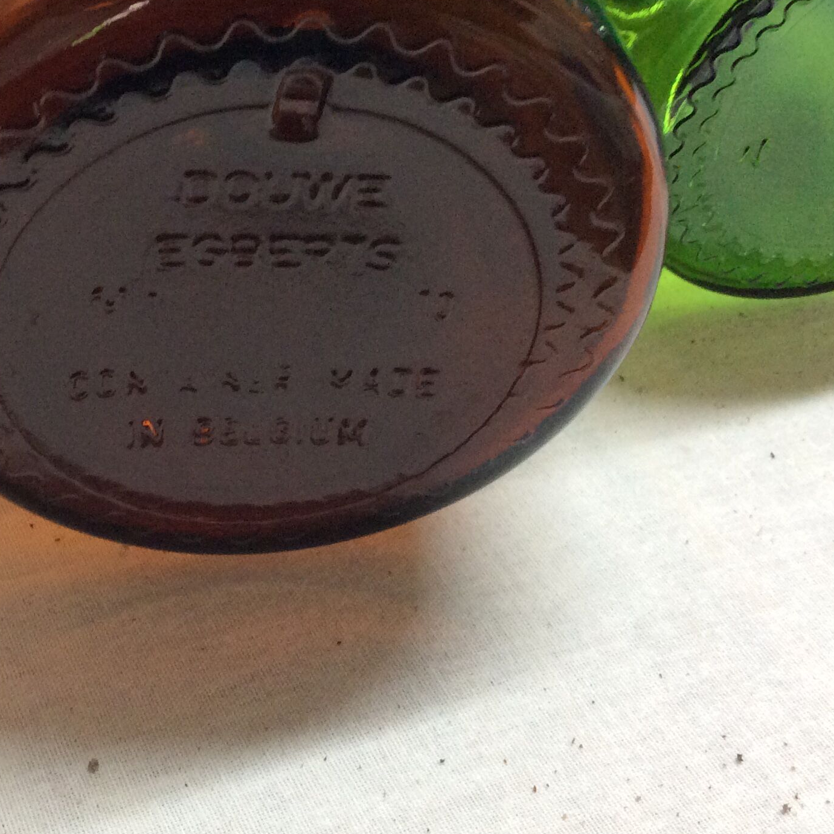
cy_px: 306
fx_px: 1445
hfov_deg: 31.5
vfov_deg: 32.0
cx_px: 194
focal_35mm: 53
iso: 160
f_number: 2.4
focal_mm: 3.3
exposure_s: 1/25
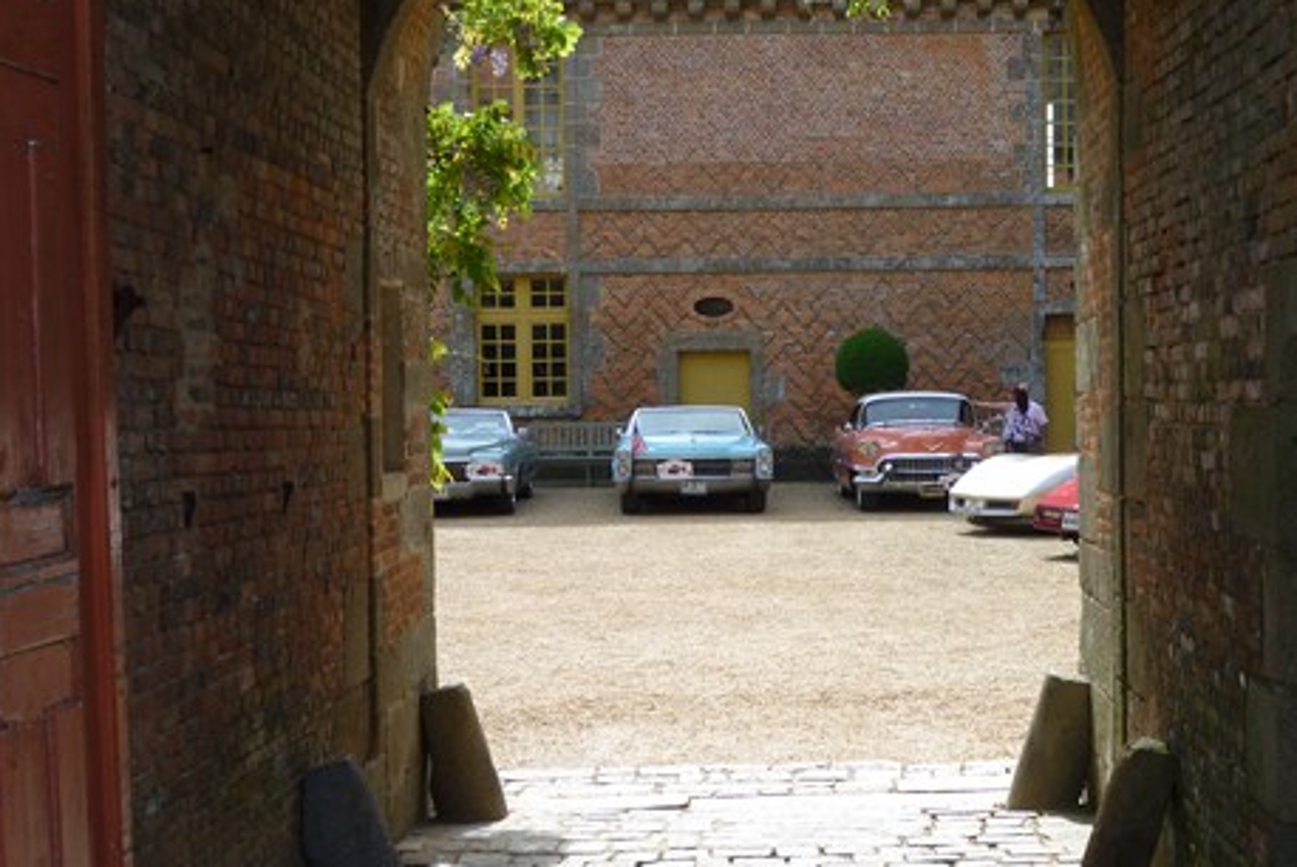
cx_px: 830
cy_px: 482
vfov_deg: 22.3
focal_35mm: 61
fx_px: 2199
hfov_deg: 32.7
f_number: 4.1
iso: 80
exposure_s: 1/160
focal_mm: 7.6
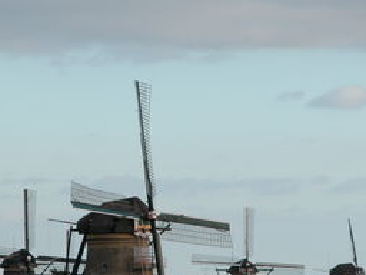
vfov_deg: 3.4
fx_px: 4557
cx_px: 163
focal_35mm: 431
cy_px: 213
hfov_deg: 4.6
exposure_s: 1/312
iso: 100
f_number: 5.3
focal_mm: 71.2
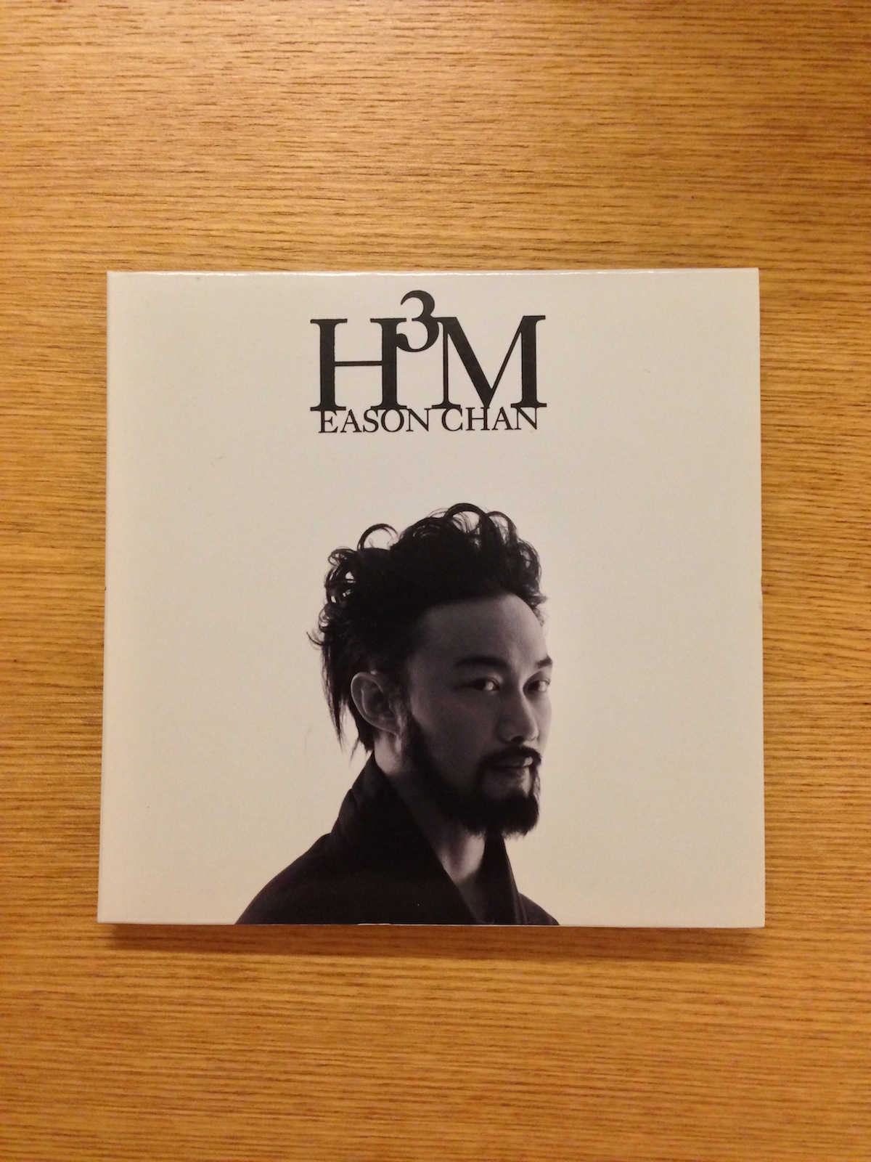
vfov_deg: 55.4
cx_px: 436
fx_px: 1107
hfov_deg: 42.9
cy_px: 581
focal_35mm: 33
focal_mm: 4.13
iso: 250
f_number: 2.4
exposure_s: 1/20
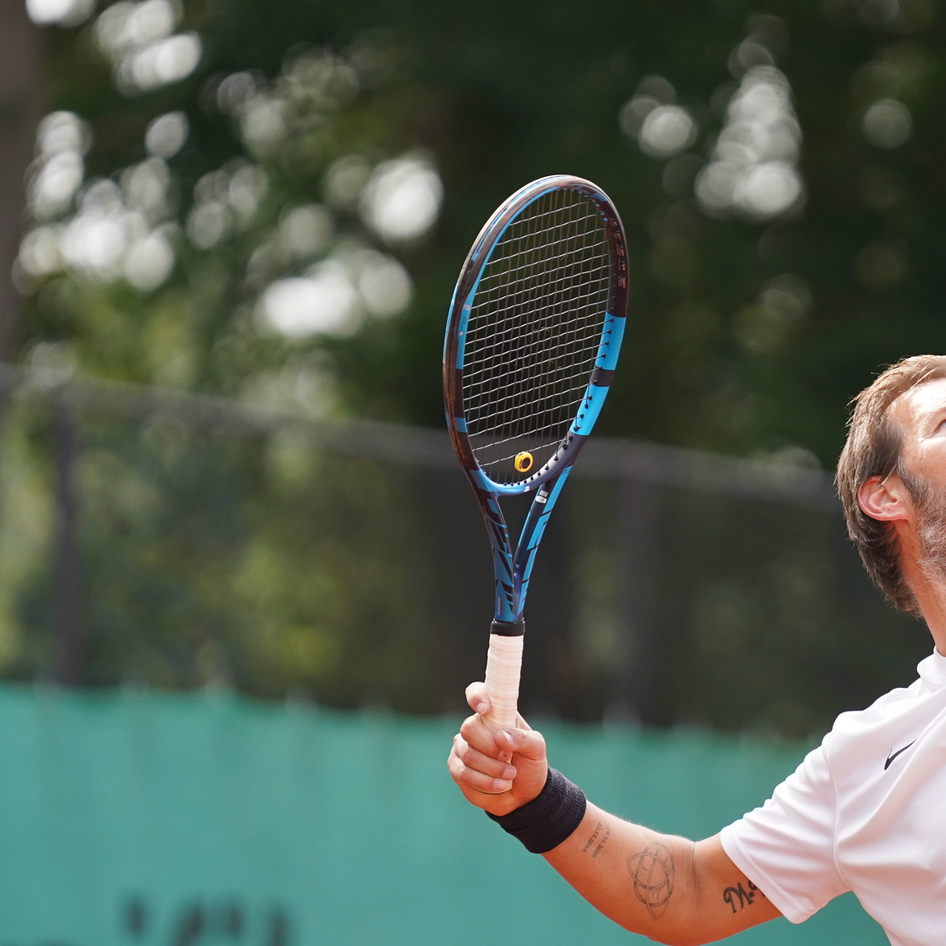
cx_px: 932
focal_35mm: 340
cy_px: 570
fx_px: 10512
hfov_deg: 5.1
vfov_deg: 5.2
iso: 640
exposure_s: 1/2500
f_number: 2.8
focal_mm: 200
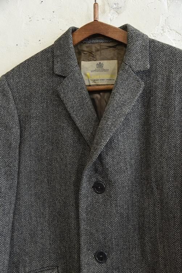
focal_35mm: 44
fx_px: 333
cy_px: 136
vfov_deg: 44.5
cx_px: 91
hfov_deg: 30.5
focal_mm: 44
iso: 2000
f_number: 5.6
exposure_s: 1/80
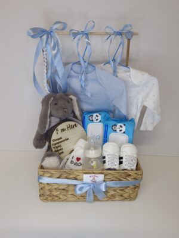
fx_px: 159
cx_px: 90
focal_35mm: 23
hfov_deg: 58.9
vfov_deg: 73.9
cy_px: 119
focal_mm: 5.54
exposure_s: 1/100
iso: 100
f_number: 1.8
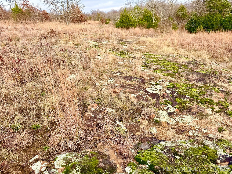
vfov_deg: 56.8
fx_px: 161
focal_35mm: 24
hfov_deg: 71.6
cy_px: 87
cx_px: 116
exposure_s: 1/979
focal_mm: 6.76
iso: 80
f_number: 1.78
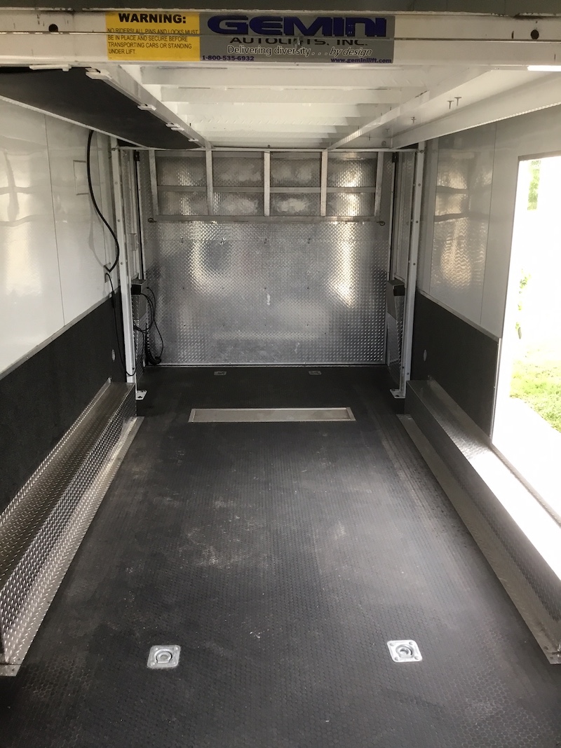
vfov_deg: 58.4
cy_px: 374
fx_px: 670
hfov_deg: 45.4
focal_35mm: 31
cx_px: 280
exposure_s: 1/30
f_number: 2.4
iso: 32
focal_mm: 3.3
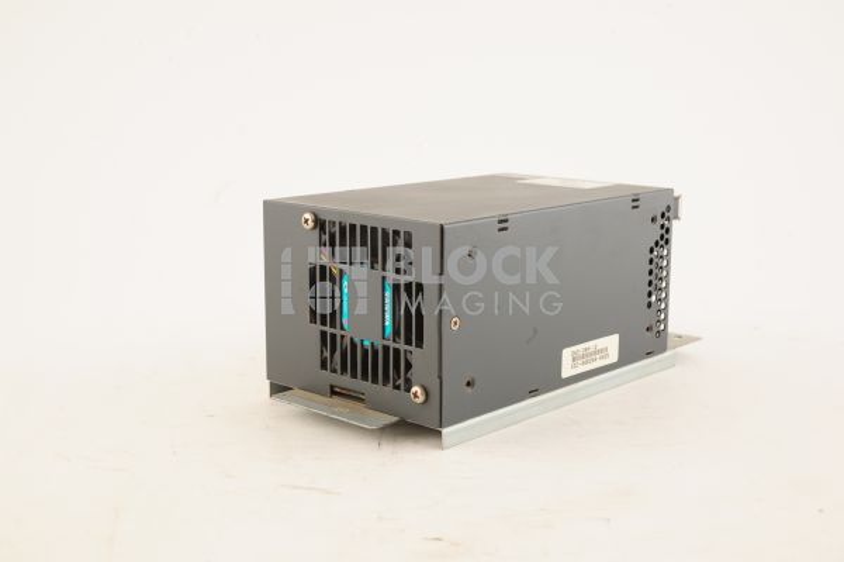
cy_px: 281
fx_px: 1171
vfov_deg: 26.9
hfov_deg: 39.6
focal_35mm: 50
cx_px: 422
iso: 1600
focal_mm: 50
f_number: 11
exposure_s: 1/125
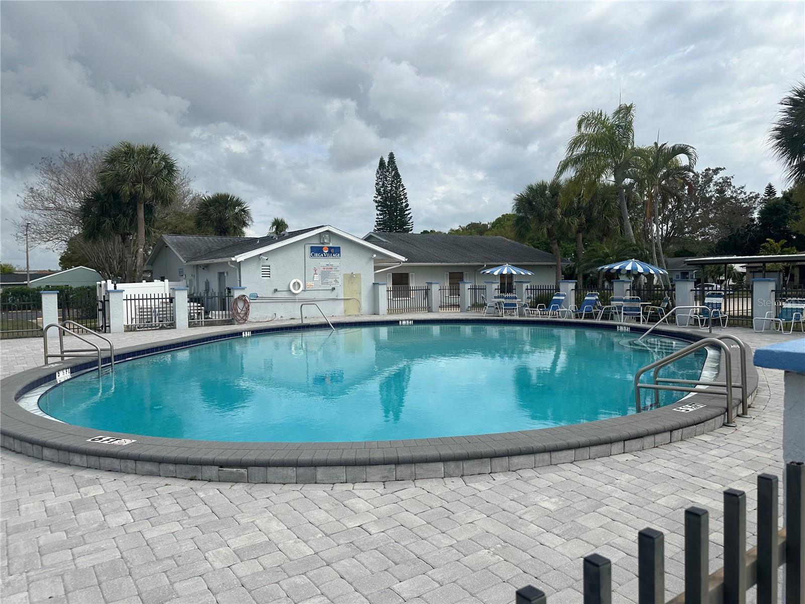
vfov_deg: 56.8
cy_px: 302
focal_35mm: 24
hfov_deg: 71.6
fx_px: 558
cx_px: 402
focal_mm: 6.86
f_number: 1.78
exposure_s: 1/6623
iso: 80
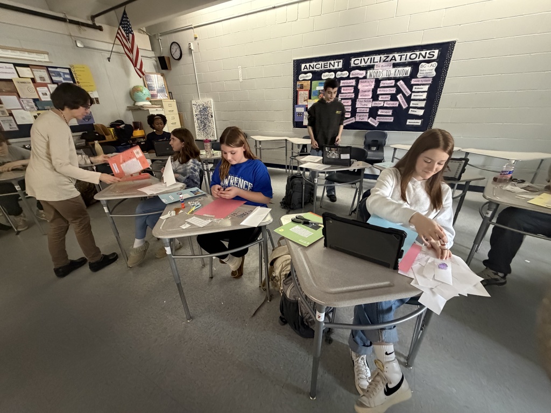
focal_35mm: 14
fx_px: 223
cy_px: 206
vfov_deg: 85.7
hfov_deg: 102.1
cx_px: 276
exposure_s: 1/60
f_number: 2.2
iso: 800
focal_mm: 2.22
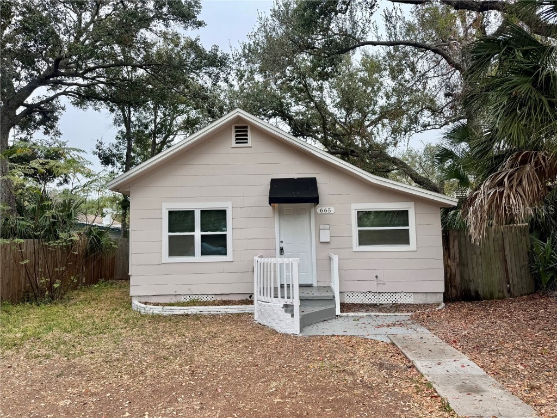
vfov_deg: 56.8
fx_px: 386
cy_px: 209
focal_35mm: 24
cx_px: 278
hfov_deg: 71.6
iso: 80
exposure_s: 1/876
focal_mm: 6.76
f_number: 1.78
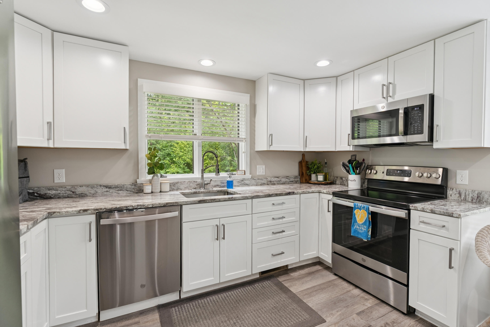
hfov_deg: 96.7
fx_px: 218
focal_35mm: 16
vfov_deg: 73.8
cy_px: 164
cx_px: 245
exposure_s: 1/20
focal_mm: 16
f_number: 7.1
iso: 320
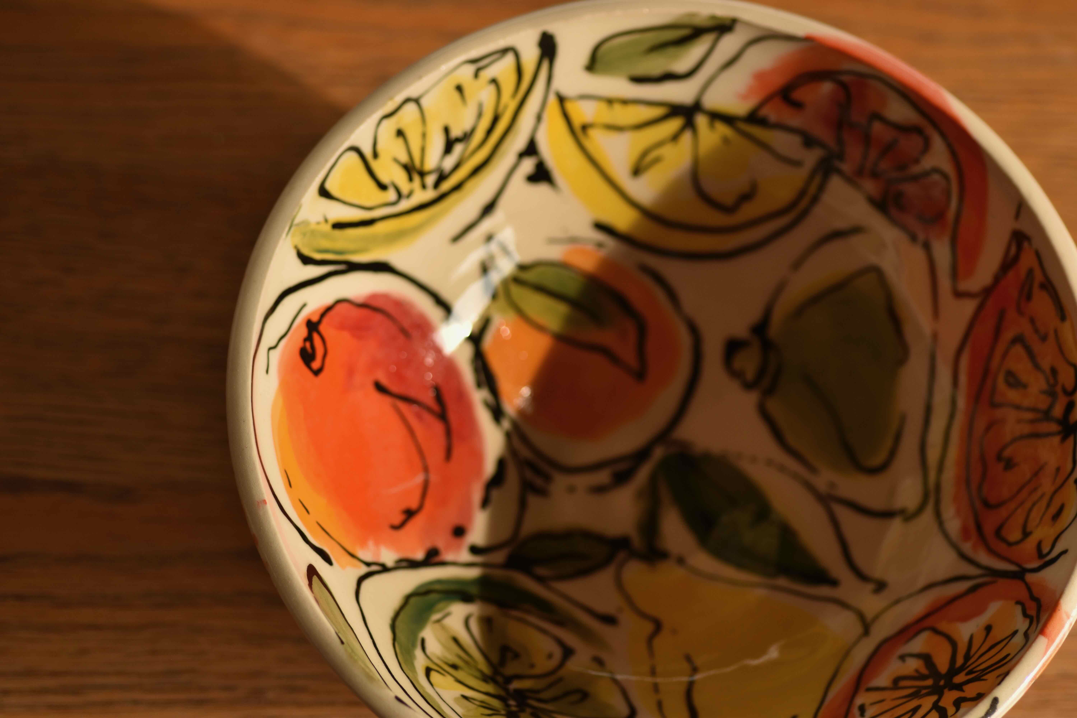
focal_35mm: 90
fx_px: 2692
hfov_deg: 22.6
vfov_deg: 15.2
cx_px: 538
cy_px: 359
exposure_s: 1/640
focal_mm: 60
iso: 100
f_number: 4
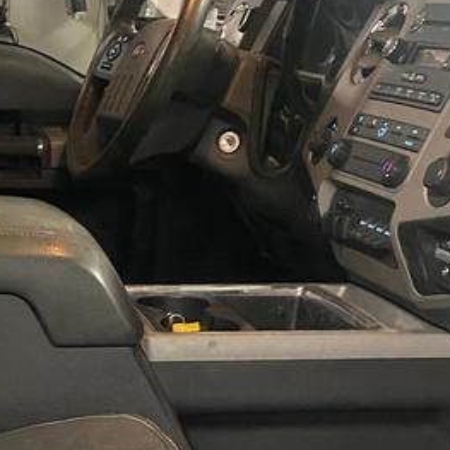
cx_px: -5
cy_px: 496
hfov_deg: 20.0
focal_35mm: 84
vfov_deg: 19.7
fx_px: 1235
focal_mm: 4.25
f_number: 1.8
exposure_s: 1/30
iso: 800
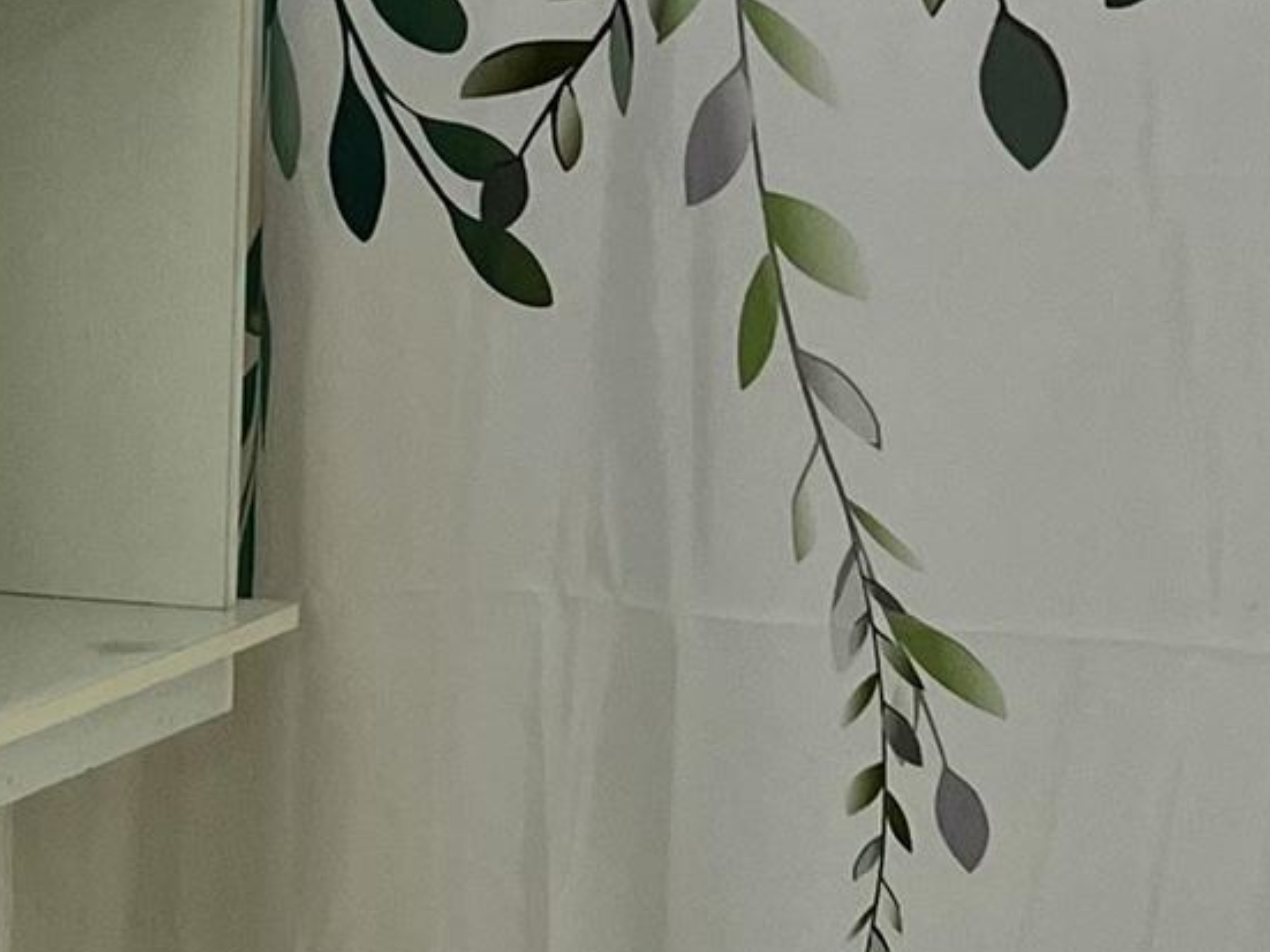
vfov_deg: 10.1
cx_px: -325
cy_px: 1132
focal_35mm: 145
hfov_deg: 13.2
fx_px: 5319
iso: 64
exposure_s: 1/60
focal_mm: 5.7
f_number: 1.5
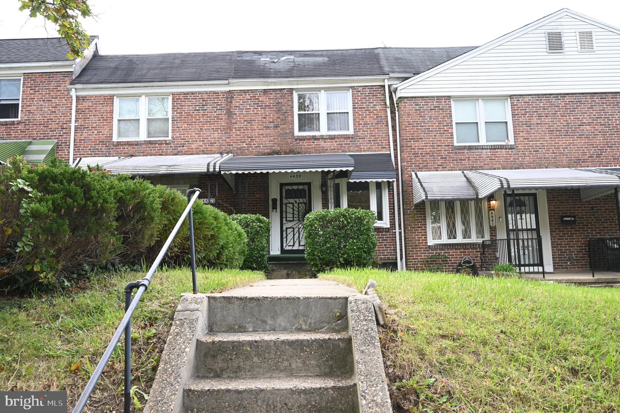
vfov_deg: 43.5
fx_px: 516
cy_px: 206
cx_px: 310
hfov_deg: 62.0
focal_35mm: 30
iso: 400
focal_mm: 30
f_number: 7.1
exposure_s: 1/200
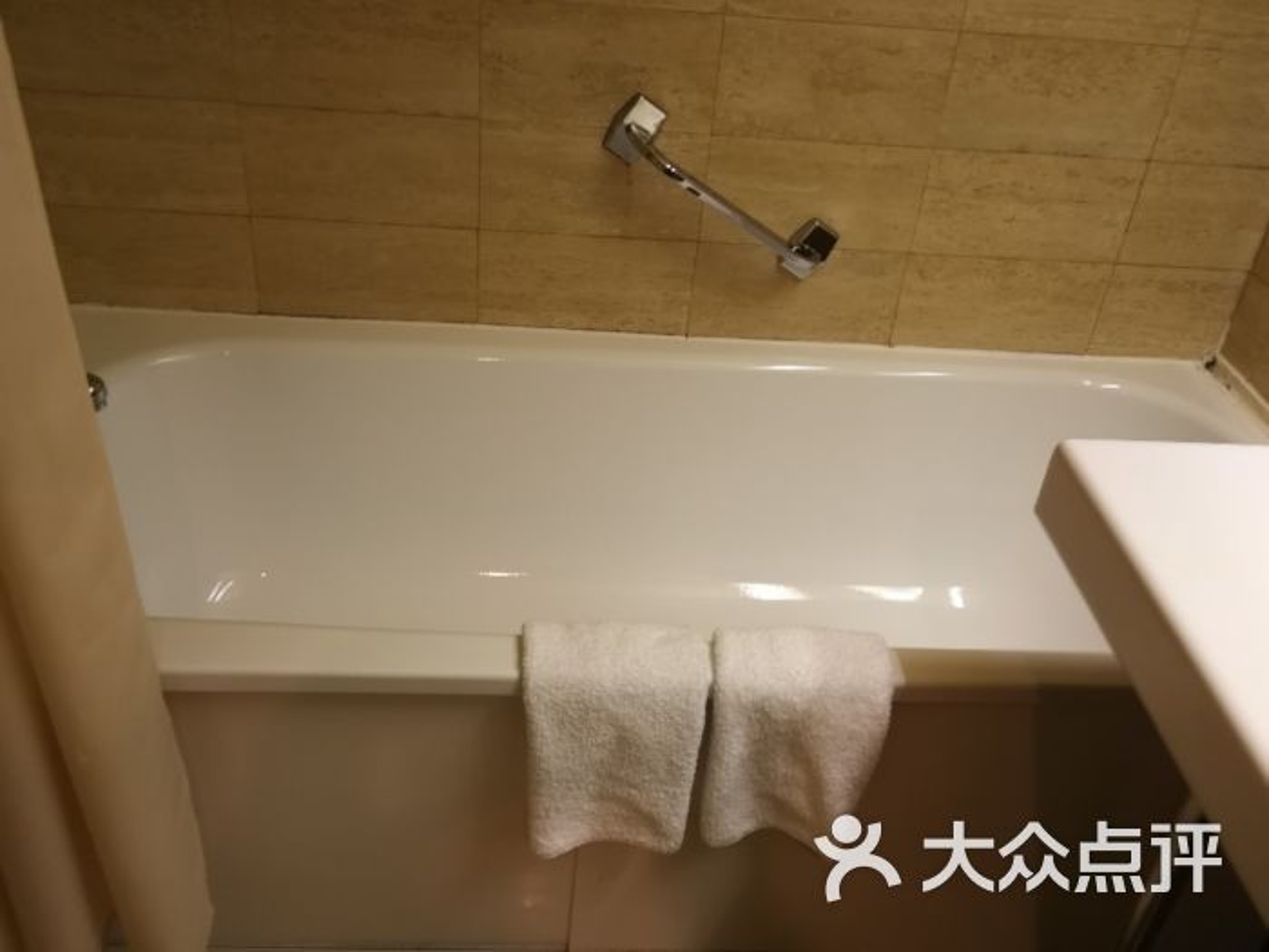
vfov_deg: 45.4
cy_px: 476
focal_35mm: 31
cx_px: 634
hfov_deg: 58.4
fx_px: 1136
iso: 500
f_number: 4
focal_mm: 3.95
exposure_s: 1/25
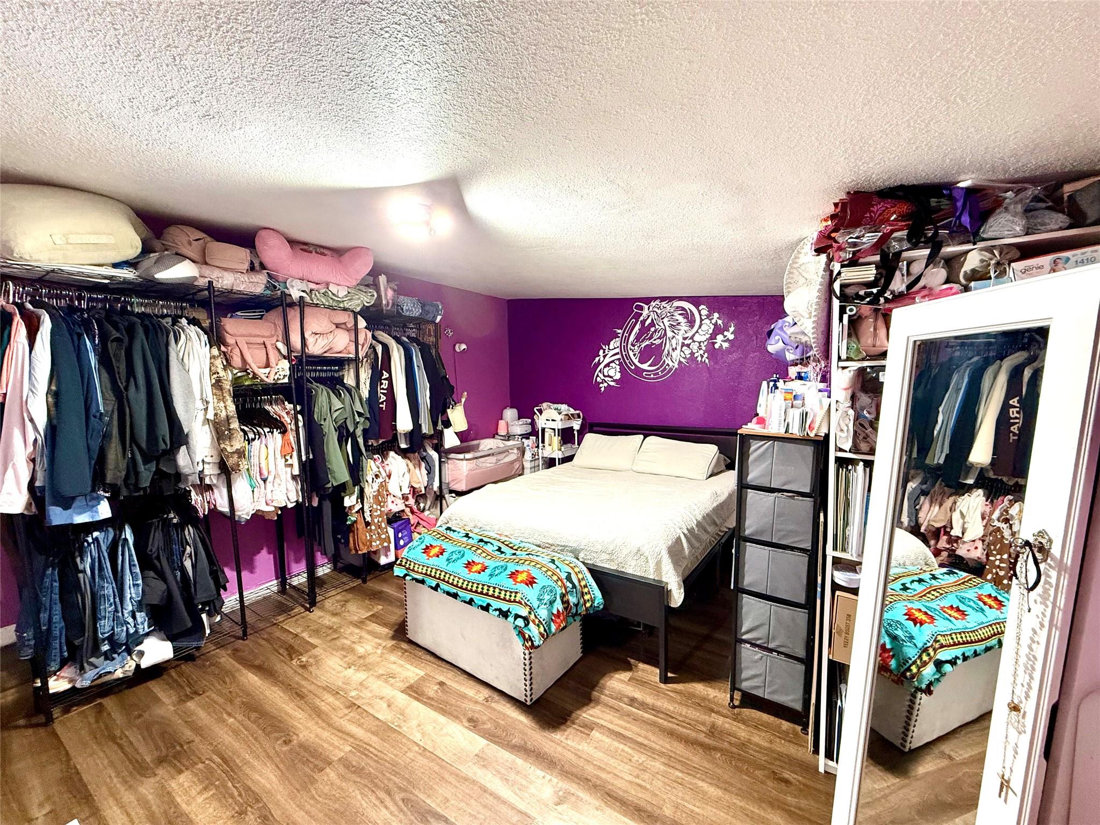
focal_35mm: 14
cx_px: 550
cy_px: 412
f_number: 2.2
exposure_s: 1/60
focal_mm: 2.22
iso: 320
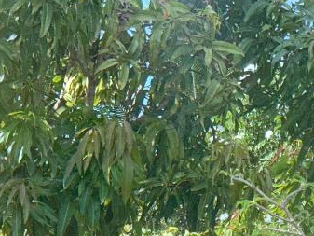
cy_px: 322
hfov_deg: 12.0
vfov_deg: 9.2
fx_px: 1434
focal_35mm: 158
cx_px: 444
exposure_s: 1/5076
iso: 25
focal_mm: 5.96
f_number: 1.6
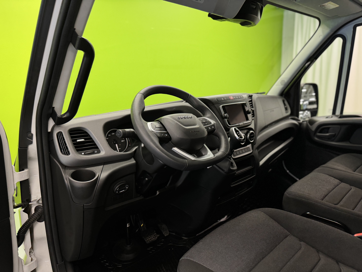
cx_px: 181
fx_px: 251
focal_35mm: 24
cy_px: 136
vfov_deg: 56.8
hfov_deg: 71.6
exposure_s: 1/100
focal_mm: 6.76
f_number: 1.78
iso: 125
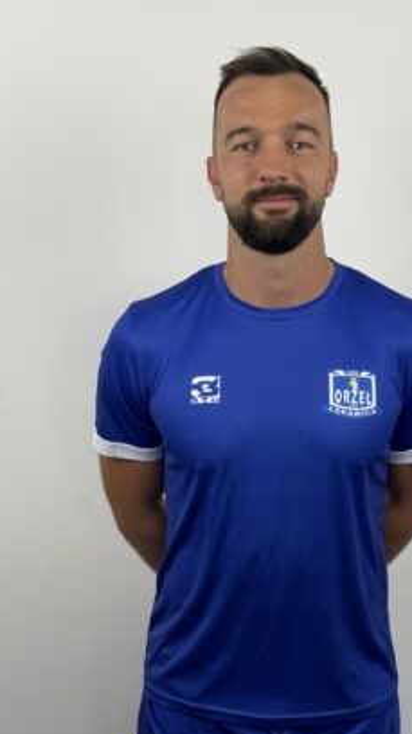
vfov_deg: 39.2
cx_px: 275
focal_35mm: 53
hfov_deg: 22.5
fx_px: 1031
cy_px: 370
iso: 64
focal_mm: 6.76
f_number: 1.78
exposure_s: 1/100
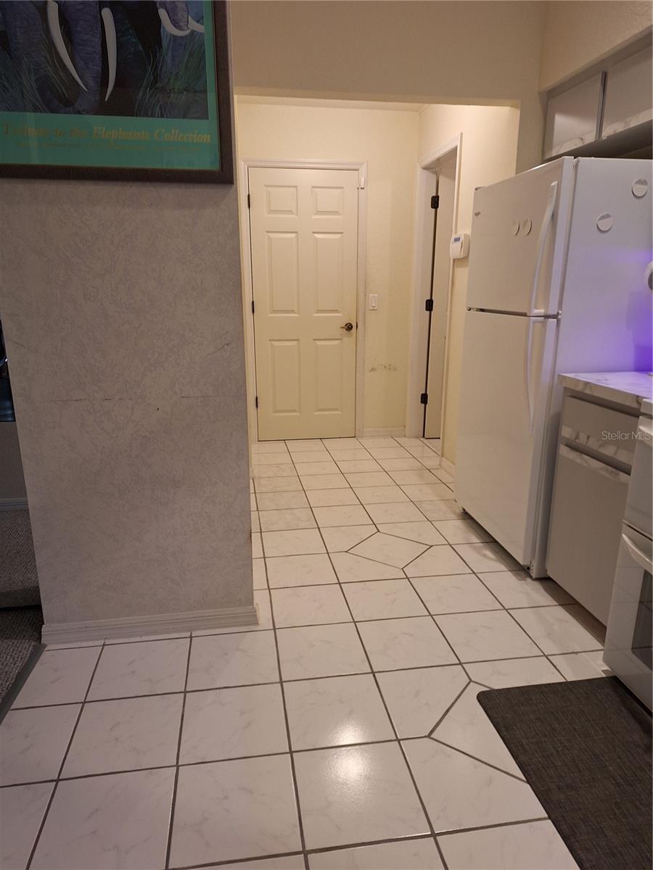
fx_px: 578
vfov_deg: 73.9
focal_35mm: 23
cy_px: 435
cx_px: 326
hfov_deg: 58.9
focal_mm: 5.54
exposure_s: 1/40
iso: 200
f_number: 1.8
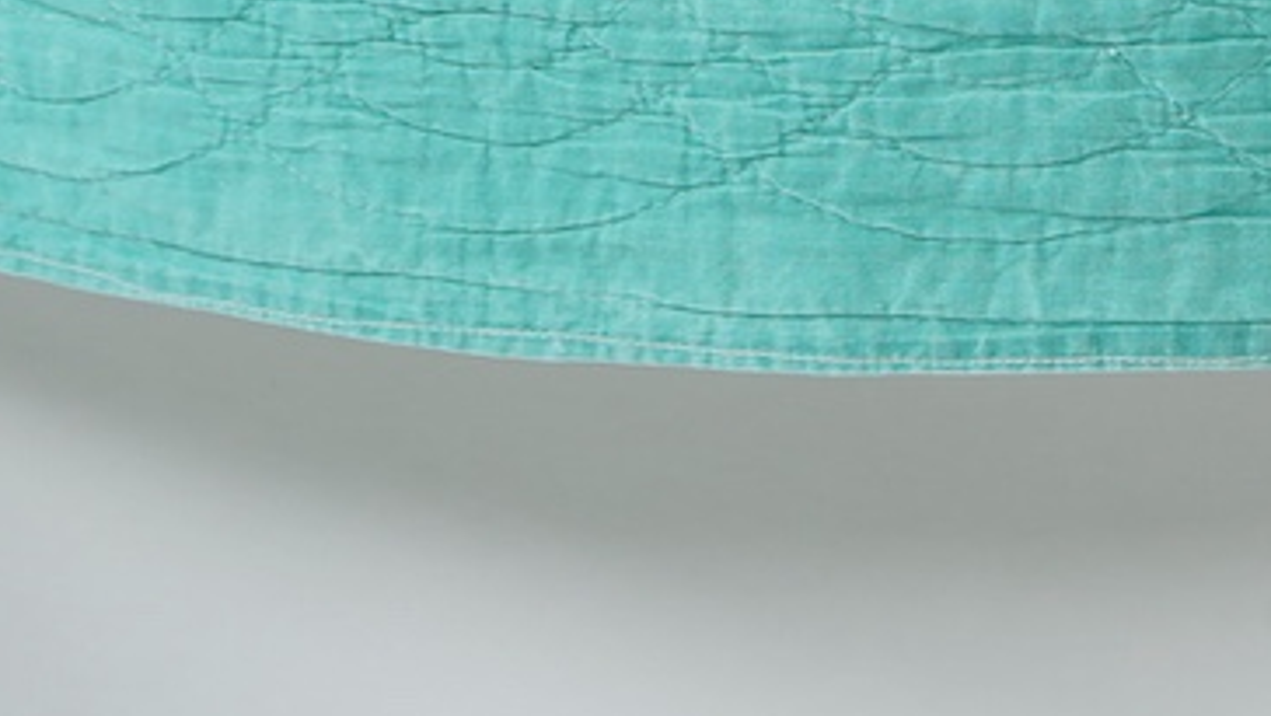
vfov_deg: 4.6
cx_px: 1671
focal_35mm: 261
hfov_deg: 8.2
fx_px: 8799
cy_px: -765
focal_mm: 66
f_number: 8
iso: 100
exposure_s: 1/80
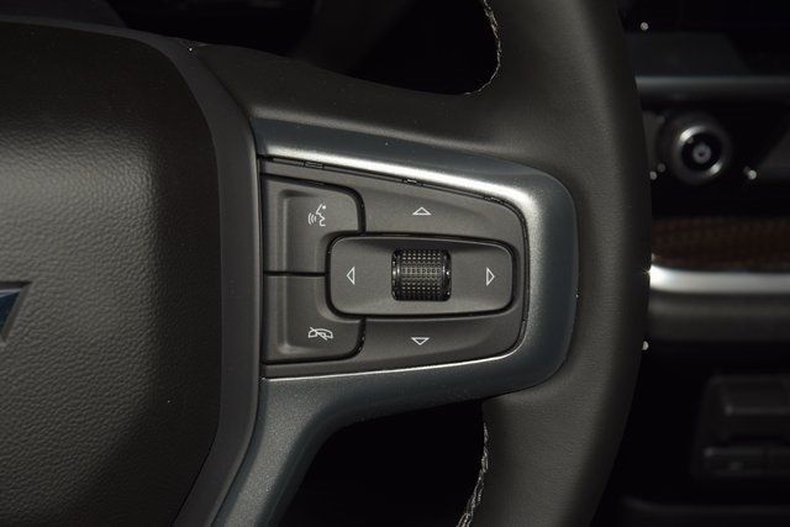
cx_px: 395
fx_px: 2305
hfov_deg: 19.5
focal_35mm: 105
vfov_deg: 13.0
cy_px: 264
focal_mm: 70
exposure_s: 1/125
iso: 100
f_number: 8
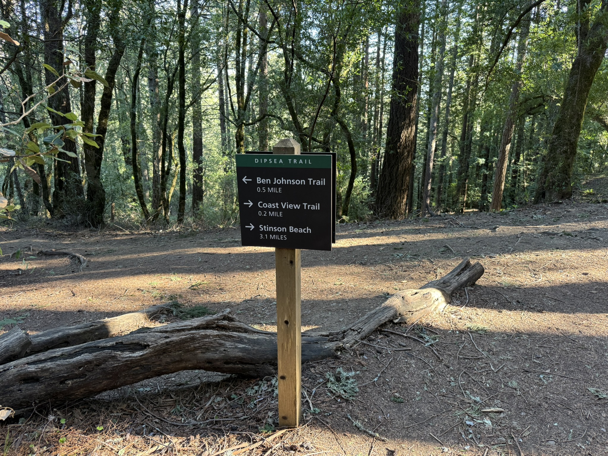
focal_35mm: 24
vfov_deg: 56.8
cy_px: 228
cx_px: 304
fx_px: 422
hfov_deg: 71.6
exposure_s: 1/80
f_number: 1.78
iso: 200
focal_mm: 6.76
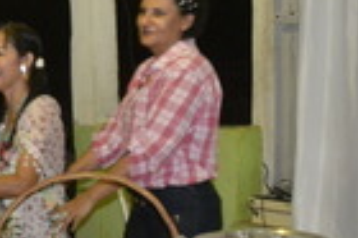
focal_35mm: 106
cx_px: -231
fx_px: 1053
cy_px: 212
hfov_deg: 16.8
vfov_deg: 12.8
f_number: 3.5
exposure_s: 1/60
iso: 3200
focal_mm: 20
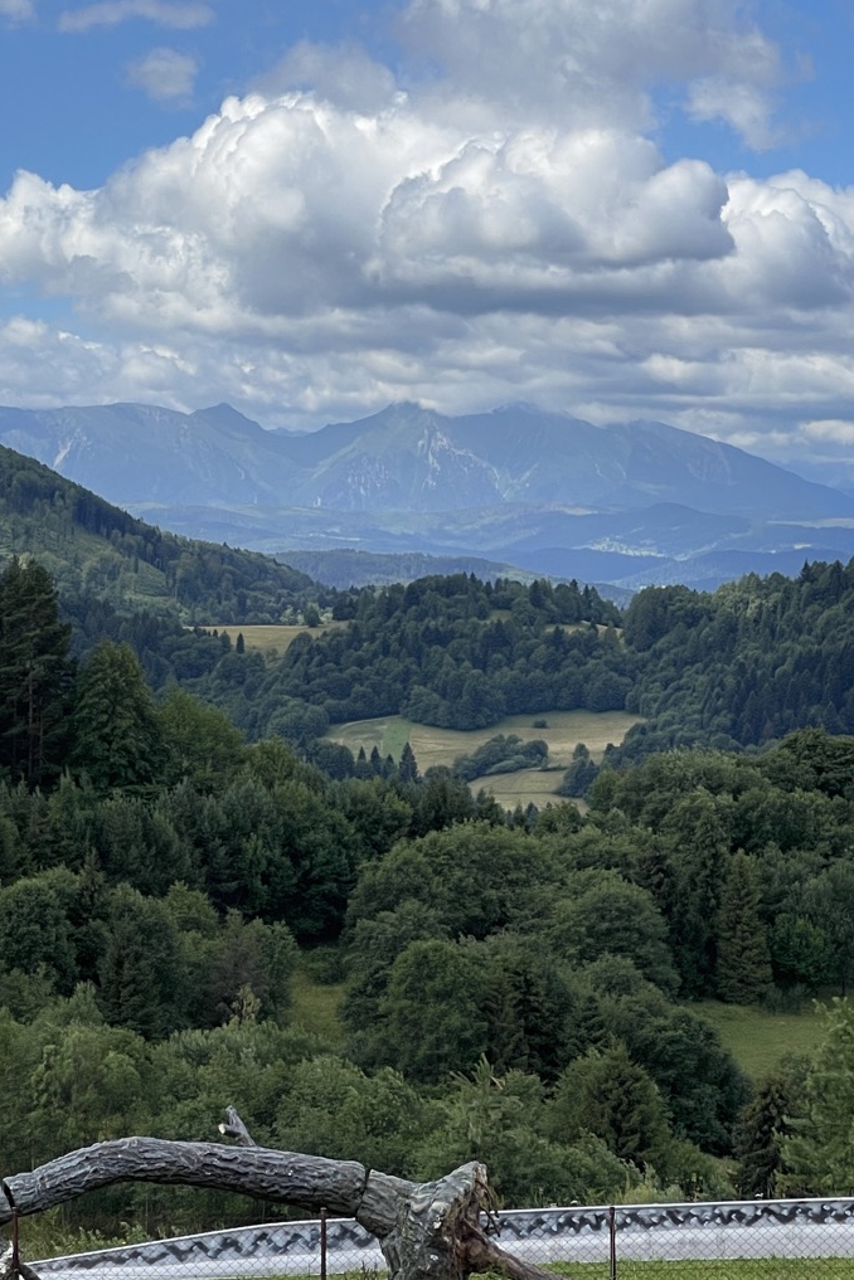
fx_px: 2384
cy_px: 639
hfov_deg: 20.3
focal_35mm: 67
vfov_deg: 30.1
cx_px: 470
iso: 20
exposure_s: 1/1340
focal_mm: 7.5
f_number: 2.2
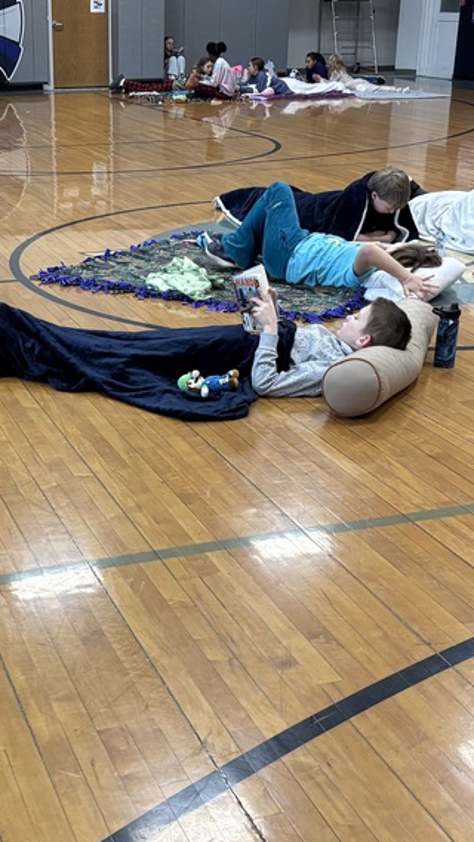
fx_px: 1140
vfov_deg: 40.5
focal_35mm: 51
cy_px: 462
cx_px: 114
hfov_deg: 23.2
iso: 250
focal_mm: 5.96
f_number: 1.6
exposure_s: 1/60
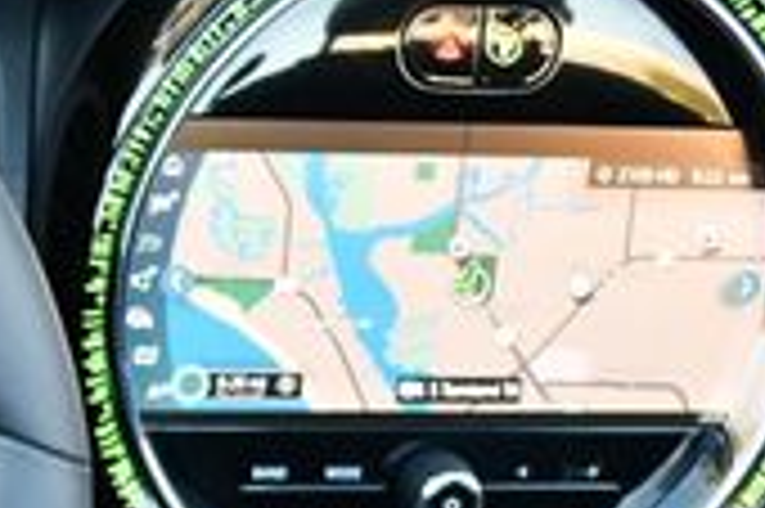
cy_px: 679
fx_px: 3206
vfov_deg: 8.9
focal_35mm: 151
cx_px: -266
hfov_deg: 13.1
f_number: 3.8
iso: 800
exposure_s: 1/250
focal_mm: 20
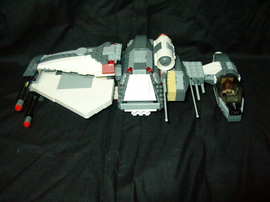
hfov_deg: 51.4
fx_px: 281
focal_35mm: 36
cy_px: 101
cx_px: 135
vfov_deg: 39.7
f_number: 2.7
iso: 200
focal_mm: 6
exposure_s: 1/30
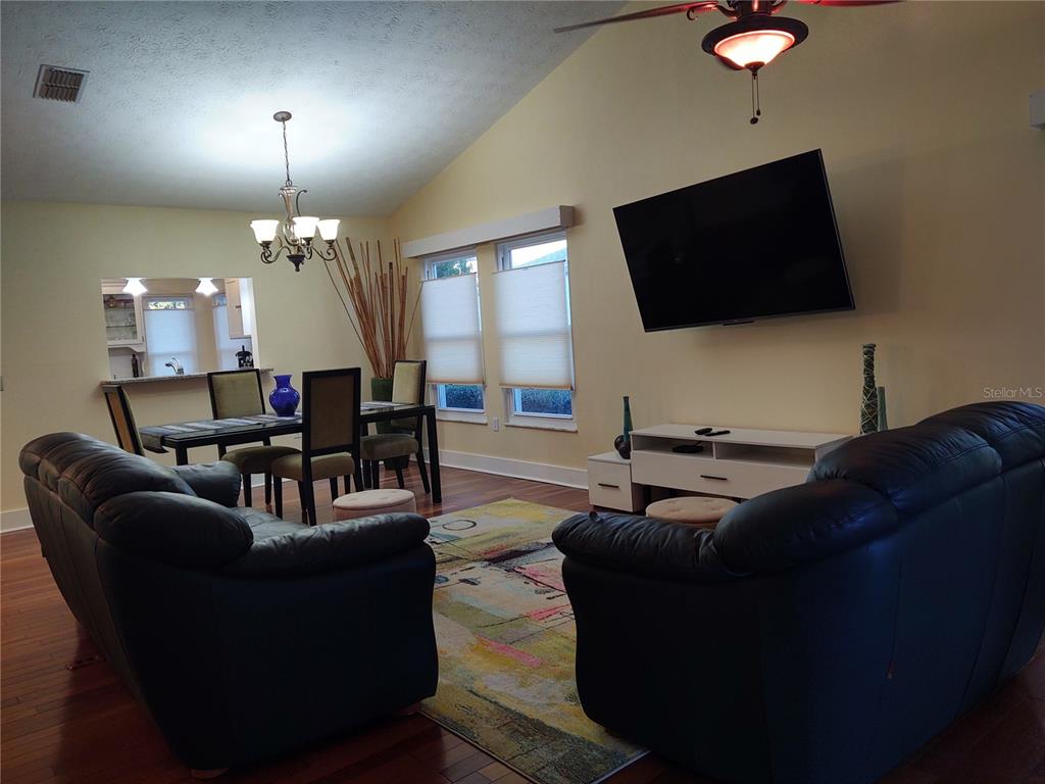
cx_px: 522
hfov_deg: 65.3
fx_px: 815
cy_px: 392
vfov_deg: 51.4
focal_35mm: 27
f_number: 1.7
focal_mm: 4.75
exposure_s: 1/120
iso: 188
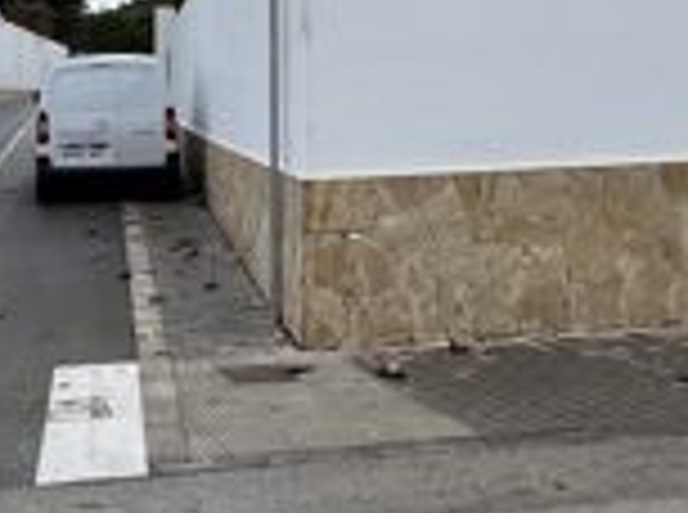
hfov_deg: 29.4
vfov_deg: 23.8
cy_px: 68
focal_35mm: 60
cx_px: -52
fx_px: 1190
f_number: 1.8
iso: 32
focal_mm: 1.57
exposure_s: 1/951
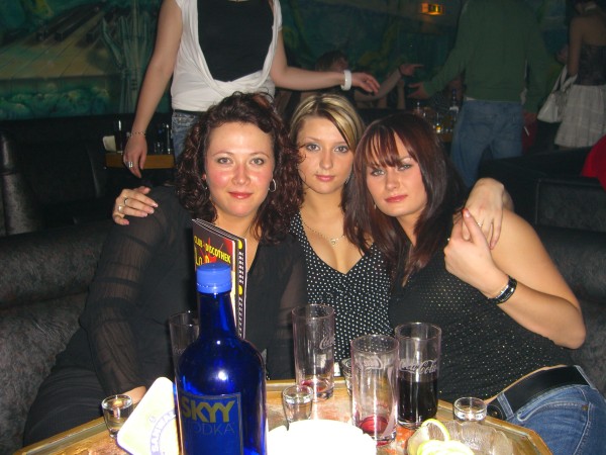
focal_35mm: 38
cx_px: 303
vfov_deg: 37.7
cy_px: 228
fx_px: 665
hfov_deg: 49.0
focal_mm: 7.9
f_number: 2.8
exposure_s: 1/60
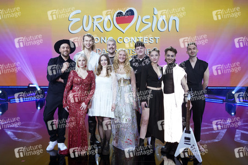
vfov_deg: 39.9
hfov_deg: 57.3
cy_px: 82
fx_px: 227
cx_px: 124
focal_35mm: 33
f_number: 5
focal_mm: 33
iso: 2000
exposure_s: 1/125
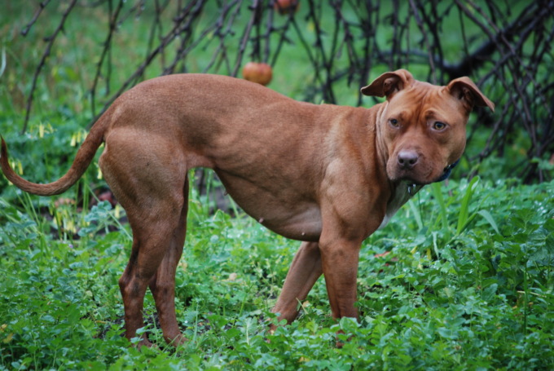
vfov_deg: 5.7
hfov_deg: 8.6
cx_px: 277
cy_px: 186
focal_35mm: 240
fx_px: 3697
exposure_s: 1/125
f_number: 5.3
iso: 400
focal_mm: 160
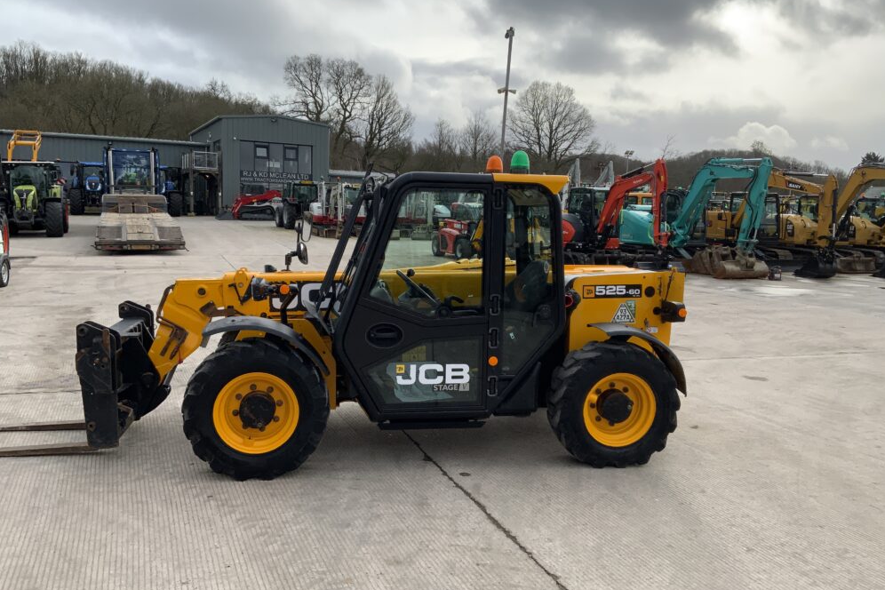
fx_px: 762
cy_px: 290
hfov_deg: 60.3
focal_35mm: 31
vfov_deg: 42.3
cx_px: 441
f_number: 1.8
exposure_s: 1/978
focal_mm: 3
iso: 16
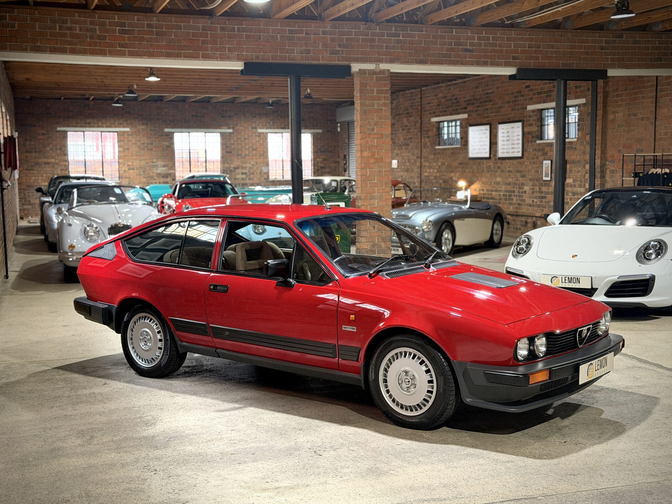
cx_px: 336
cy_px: 252
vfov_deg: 30.3
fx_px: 932
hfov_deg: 39.7
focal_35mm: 48
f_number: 1.78
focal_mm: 6.76
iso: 250
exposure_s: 1/33
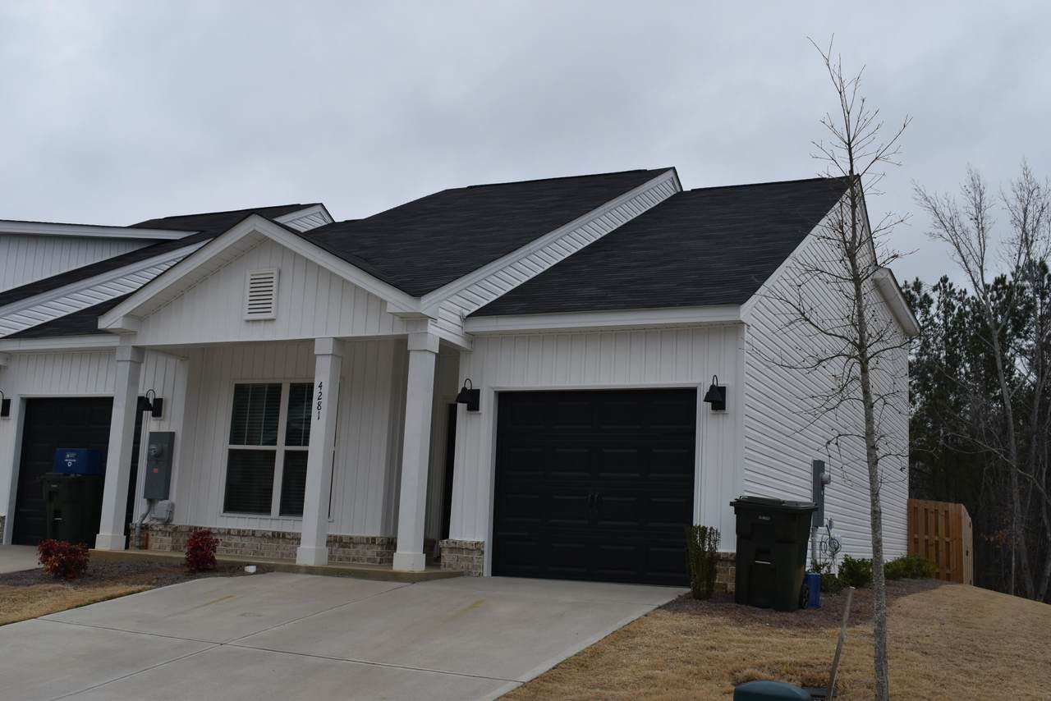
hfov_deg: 51.3
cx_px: 526
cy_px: 350
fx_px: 1095
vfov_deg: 35.5
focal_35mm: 38
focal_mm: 25
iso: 280
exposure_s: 1/250
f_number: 8
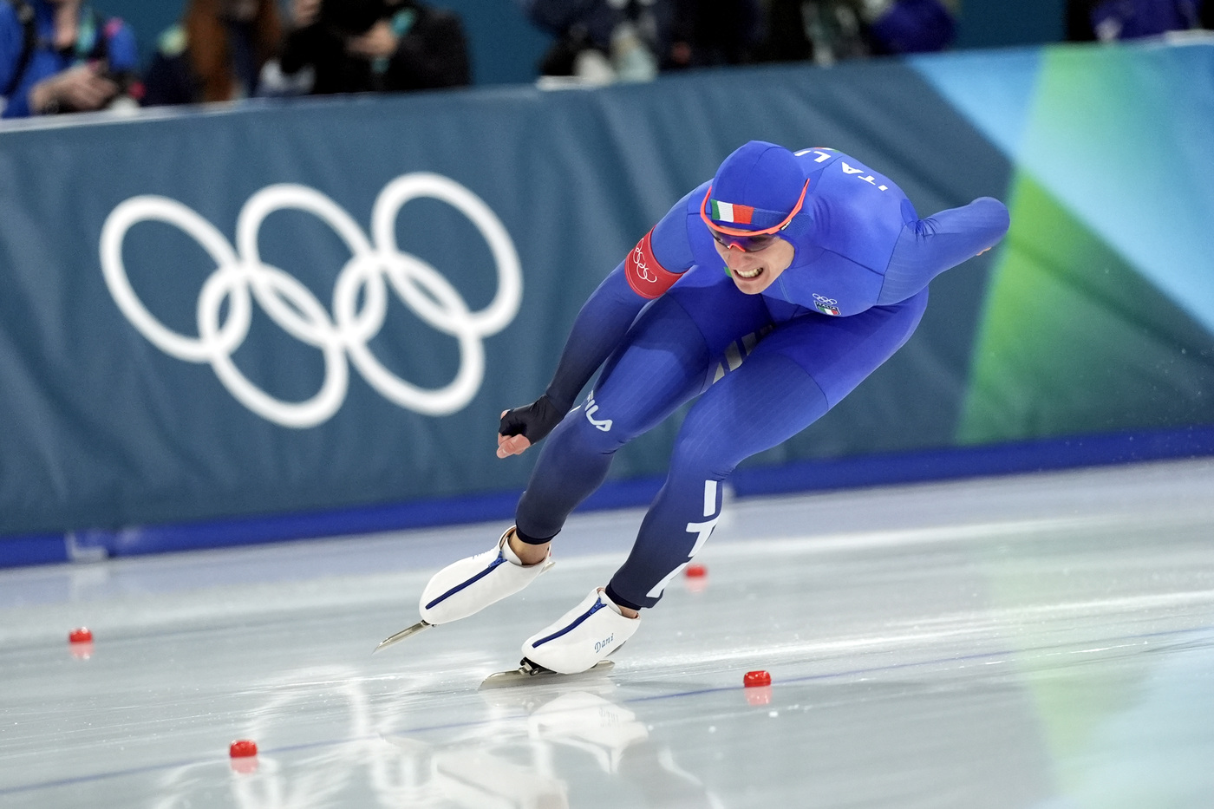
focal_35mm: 400
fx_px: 13486
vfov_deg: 3.4
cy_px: 404
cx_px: 607
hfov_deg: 5.2
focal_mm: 400
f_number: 2.8
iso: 2000
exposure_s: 1/2500
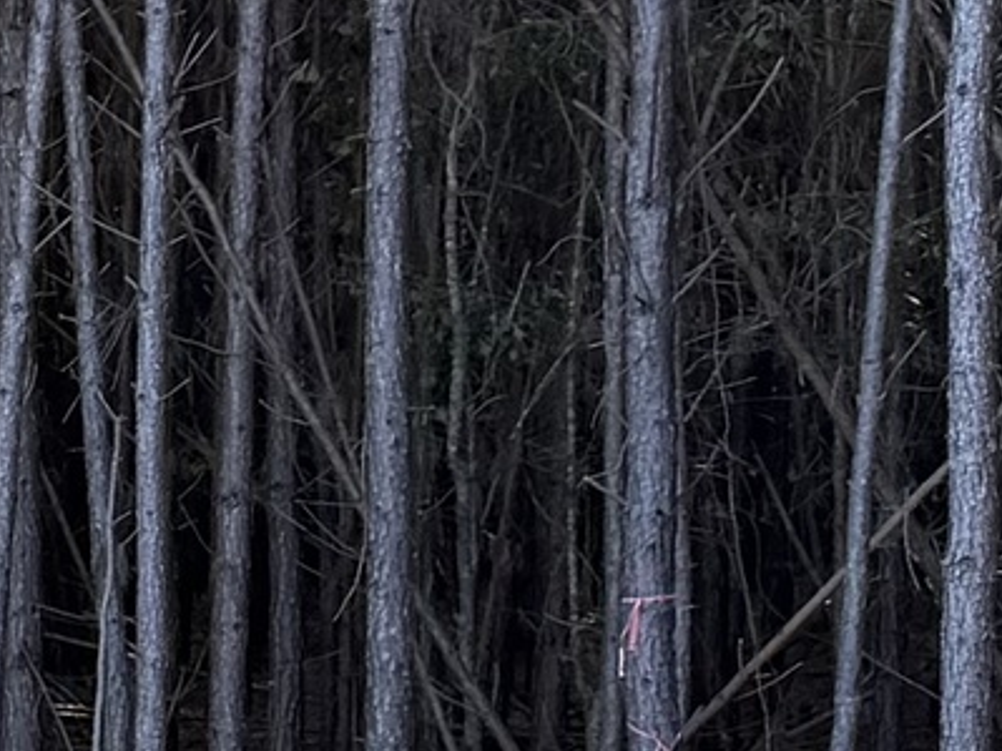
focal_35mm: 185
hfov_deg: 8.2
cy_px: 673
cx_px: -2501
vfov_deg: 8.0
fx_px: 5353
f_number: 1.78
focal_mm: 6.76
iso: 80
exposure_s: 1/345
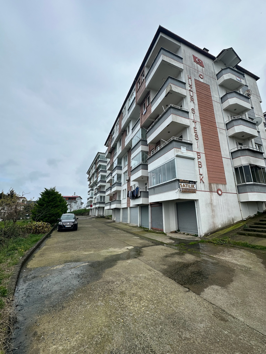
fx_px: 143
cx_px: 133
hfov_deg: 85.7
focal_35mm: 14
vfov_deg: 102.1
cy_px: 177
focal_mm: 2.22
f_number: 2.2
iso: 50
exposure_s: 1/1276
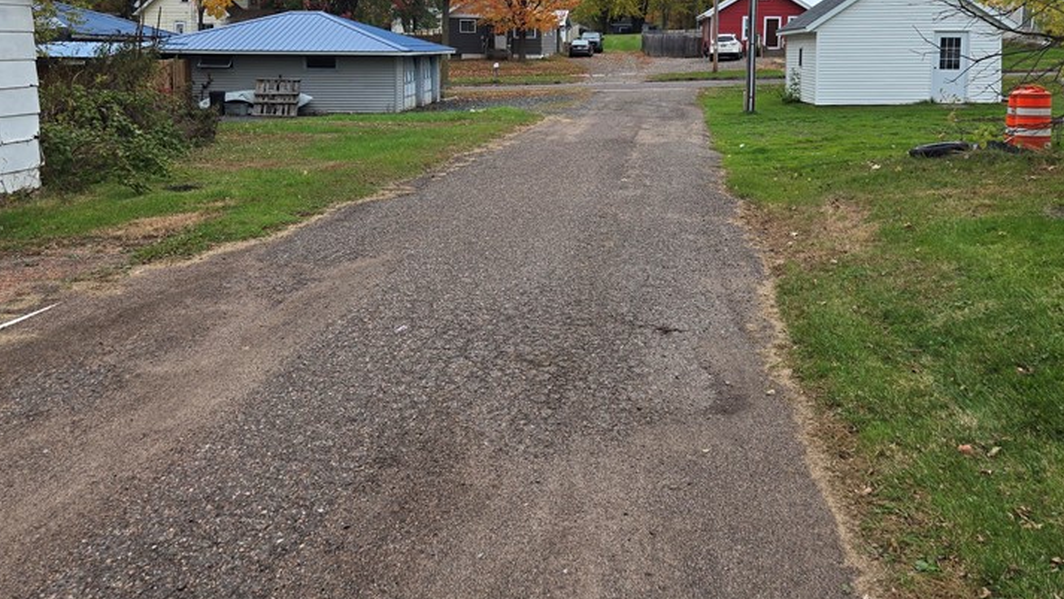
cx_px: 549
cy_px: 158
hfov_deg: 55.3
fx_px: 1016
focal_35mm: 36
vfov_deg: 32.3
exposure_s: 1/475
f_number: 1.8
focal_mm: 5.4
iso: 25
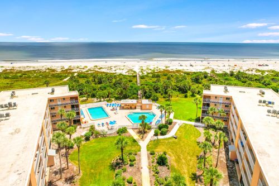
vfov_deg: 57.2
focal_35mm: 22
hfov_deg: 78.6
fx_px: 170
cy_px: 93
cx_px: 140
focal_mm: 8.38
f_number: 2.8
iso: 120
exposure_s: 1/240
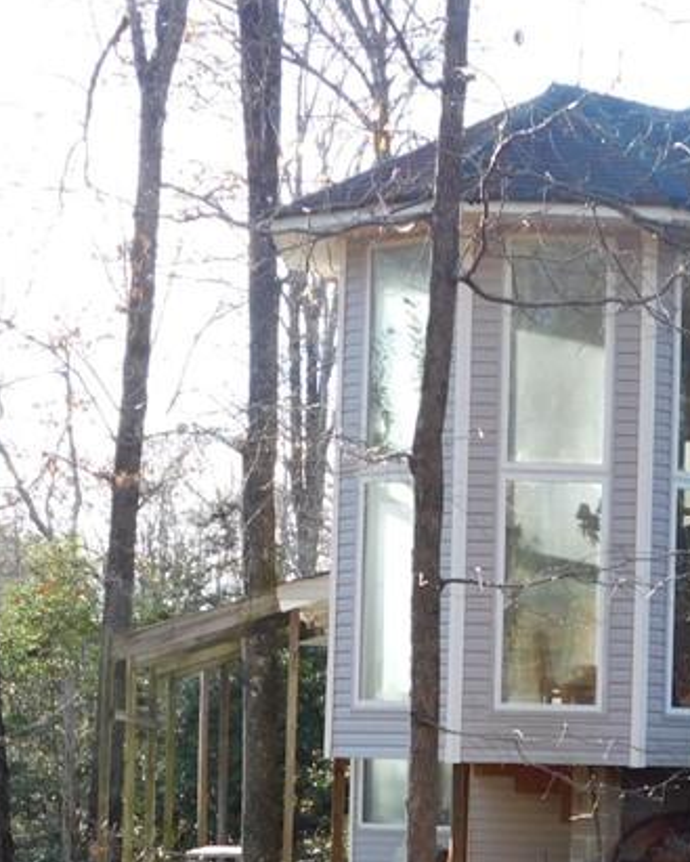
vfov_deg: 15.5
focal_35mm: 124
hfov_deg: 12.2
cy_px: 612
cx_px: 753
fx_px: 3164
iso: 125
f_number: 3.8
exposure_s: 1/80
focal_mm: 9
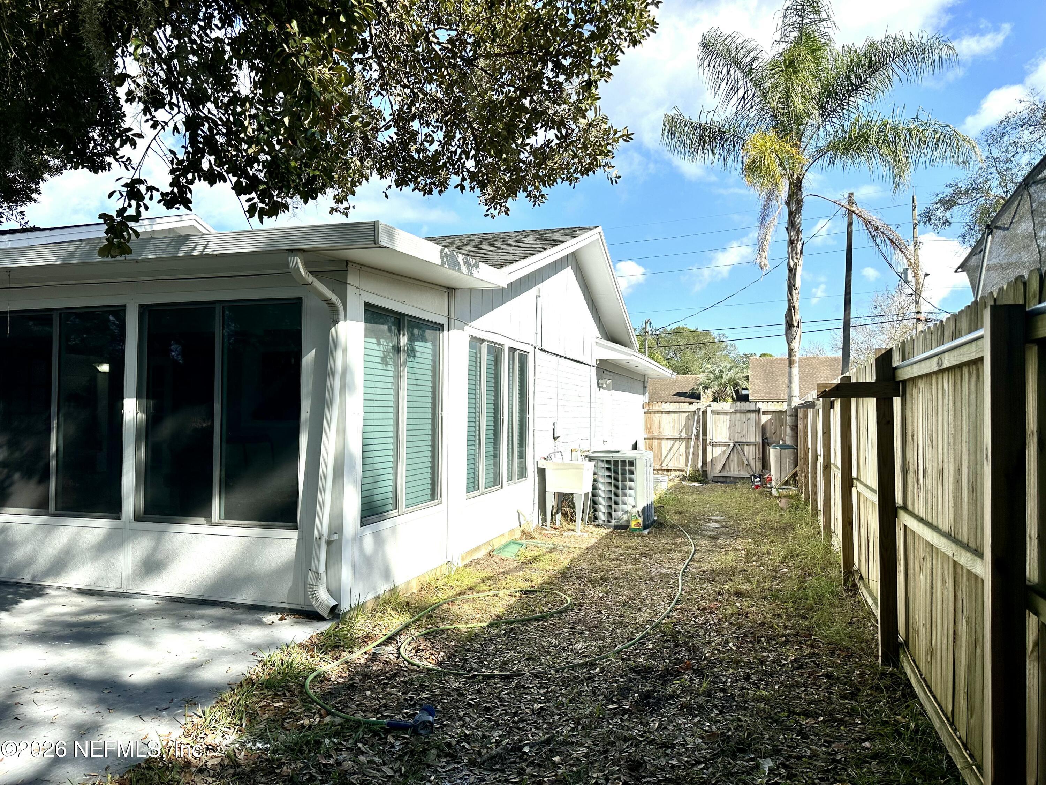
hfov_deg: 71.6
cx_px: 523
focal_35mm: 24
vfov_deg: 56.8
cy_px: 392
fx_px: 725
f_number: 1.78
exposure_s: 1/3861
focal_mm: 6.86
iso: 80
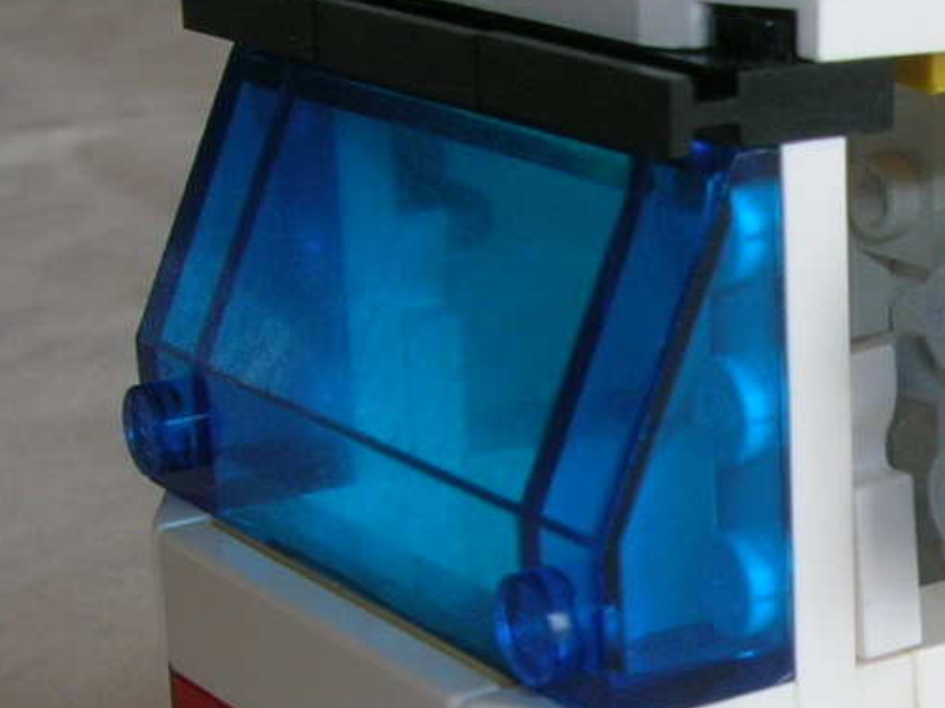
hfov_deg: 17.5
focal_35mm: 109
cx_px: 1017
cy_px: 579
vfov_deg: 13.5
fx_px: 2975
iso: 50
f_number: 4.9
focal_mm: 5.7
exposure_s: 1/55.3
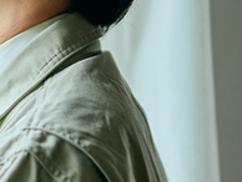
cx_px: -177
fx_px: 2079
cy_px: 148
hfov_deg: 6.5
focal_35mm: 297
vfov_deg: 5.0
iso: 180
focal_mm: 50
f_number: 1.4
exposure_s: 1/100
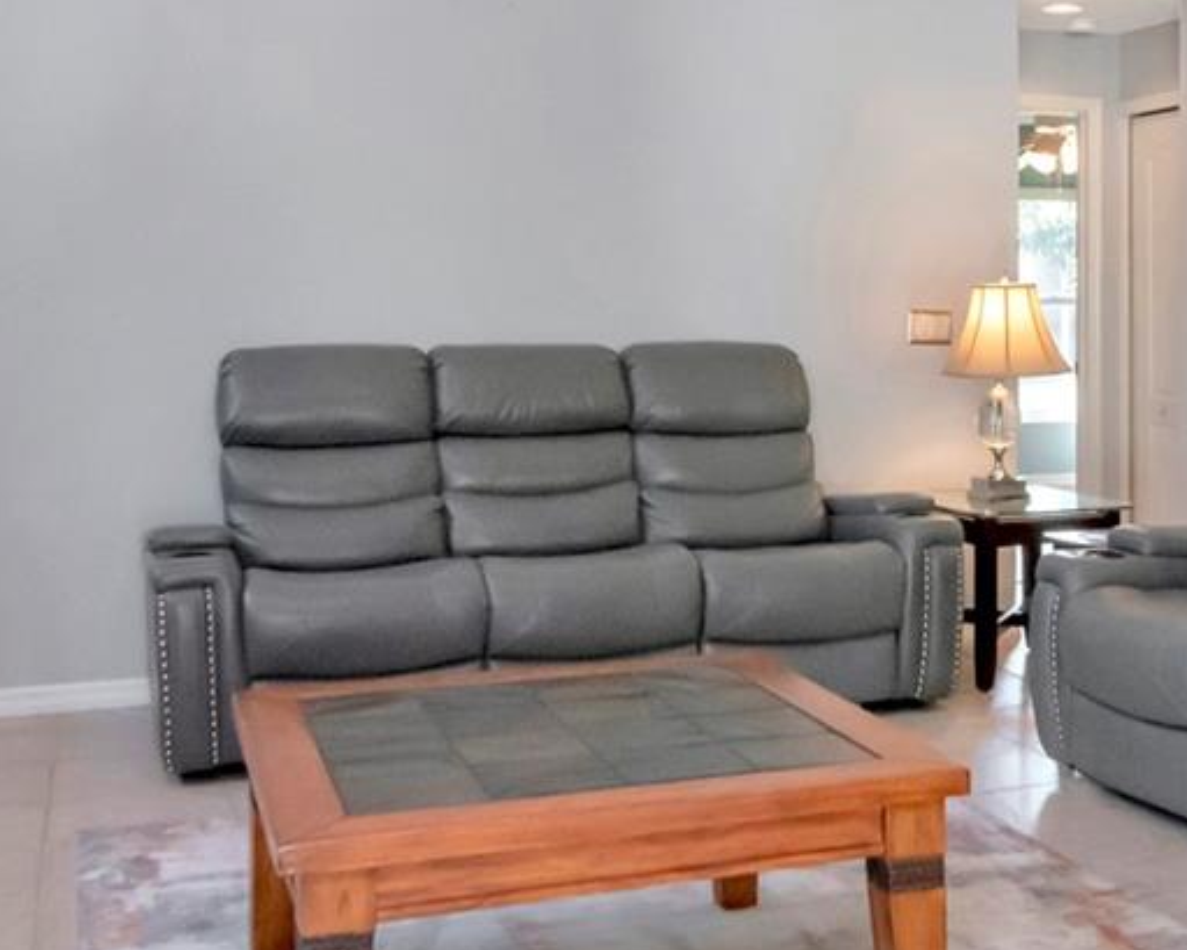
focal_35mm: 48
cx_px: 873
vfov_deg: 30.9
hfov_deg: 37.6
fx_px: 1703
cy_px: 307
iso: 1600
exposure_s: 1/160
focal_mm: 11
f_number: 7.1
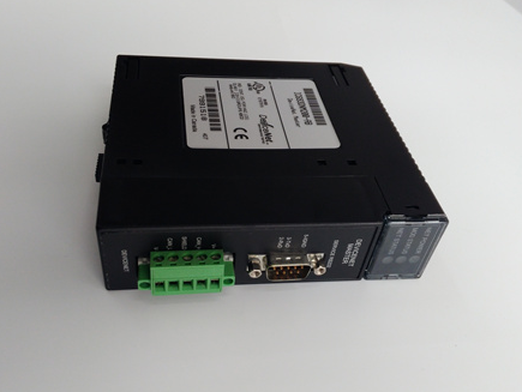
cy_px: 208
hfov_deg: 58.3
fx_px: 468
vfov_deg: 45.5
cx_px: 258
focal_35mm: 31
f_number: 2
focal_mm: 3.79
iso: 148
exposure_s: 1/33
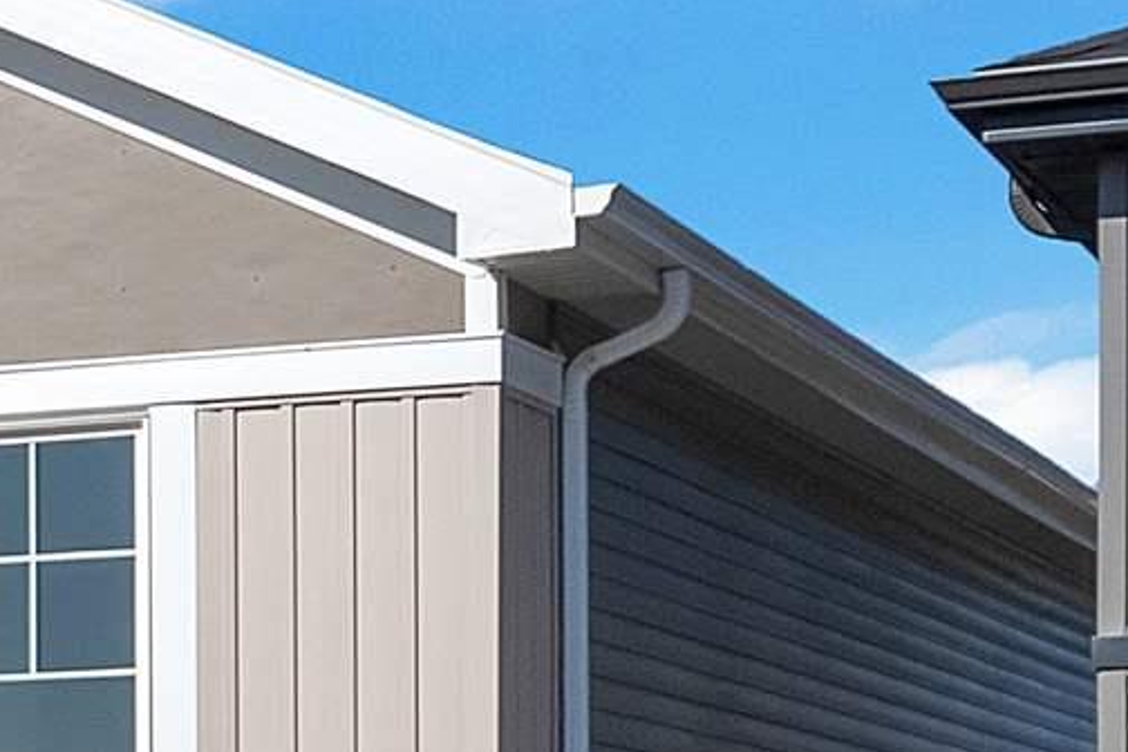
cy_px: 996
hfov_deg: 14.1
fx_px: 4198
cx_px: -680
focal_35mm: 134
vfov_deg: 10.0
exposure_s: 1/6000
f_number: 2.4
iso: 110
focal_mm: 8.38
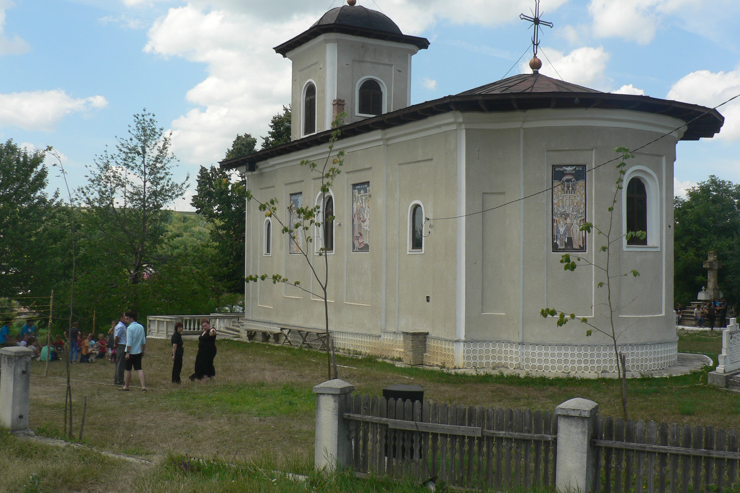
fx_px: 781
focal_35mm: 38
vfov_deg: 35.0
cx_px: 366
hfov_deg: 50.7
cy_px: 214
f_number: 4.5
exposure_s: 1/400
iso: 80
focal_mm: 6
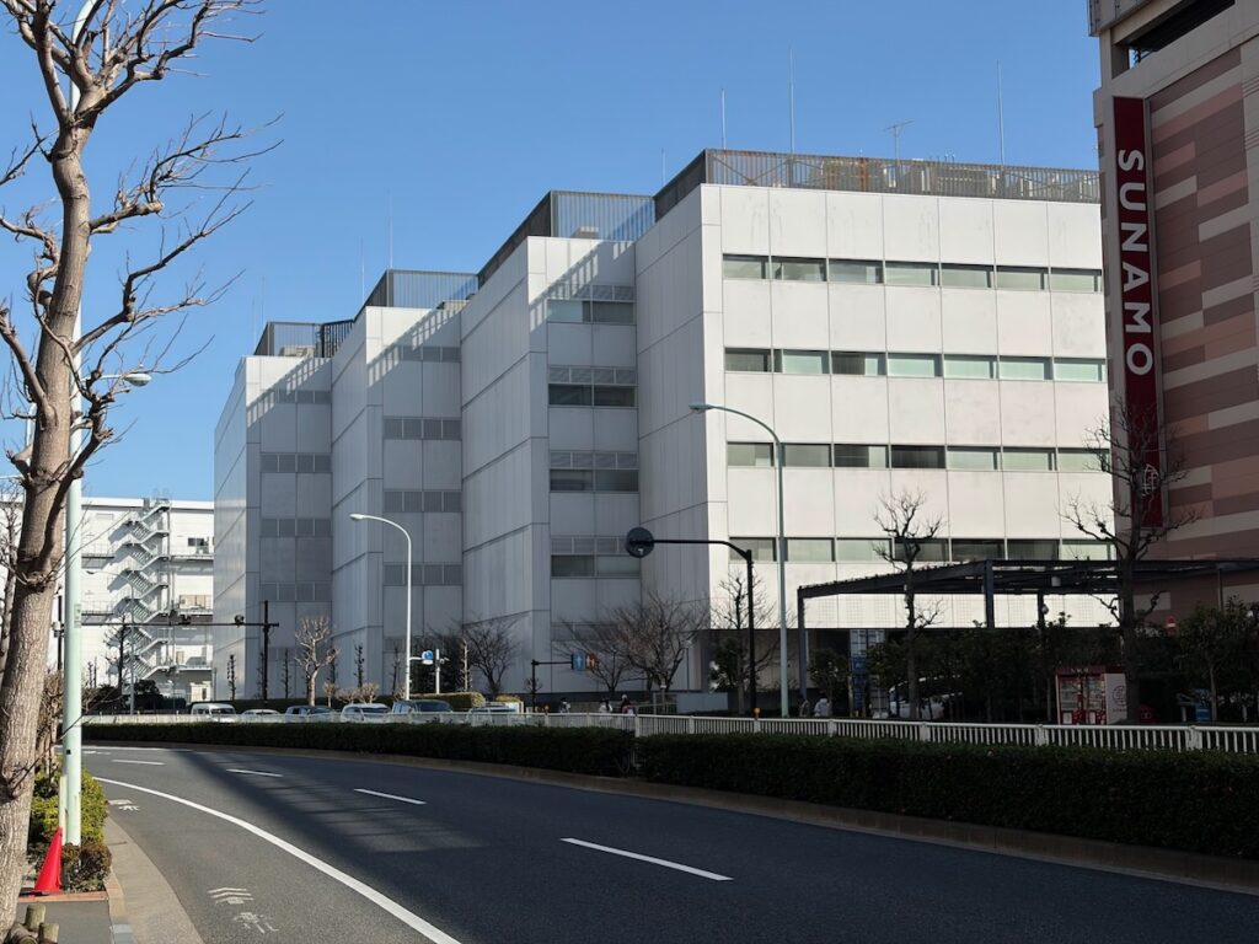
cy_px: 472
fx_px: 1891
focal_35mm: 52
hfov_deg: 36.8
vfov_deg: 28.0
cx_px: 630
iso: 40
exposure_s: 1/4630
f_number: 1.6
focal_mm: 5.96
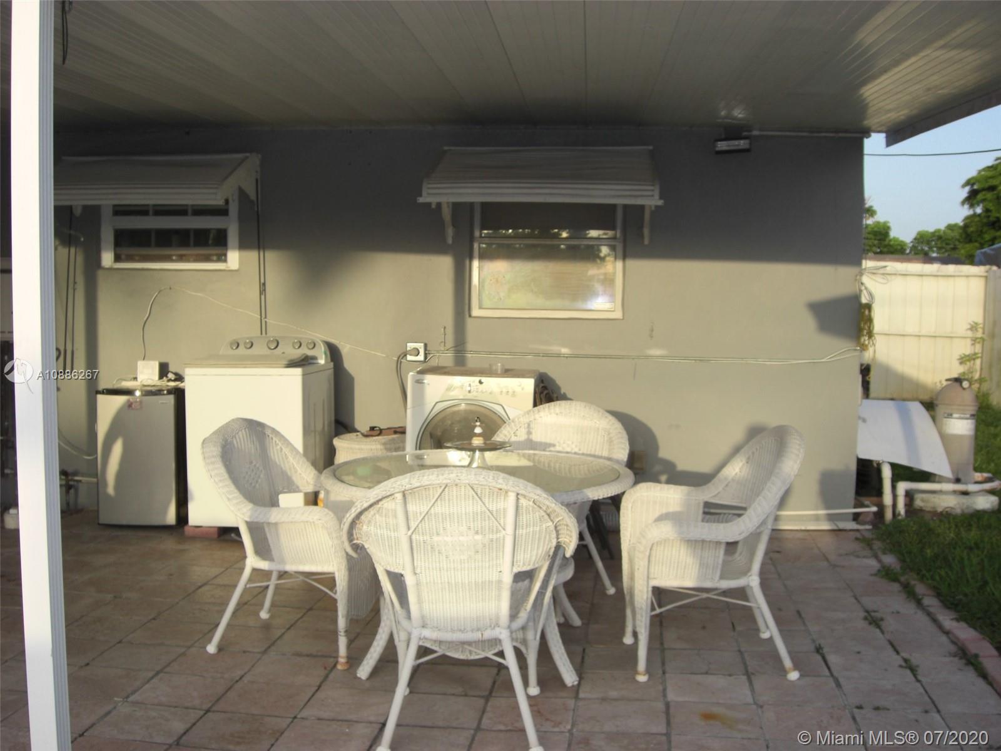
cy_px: 376
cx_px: 500
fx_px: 1099
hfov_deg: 49.0
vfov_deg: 37.7
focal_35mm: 38
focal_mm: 7.9
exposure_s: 1/250
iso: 80
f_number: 4
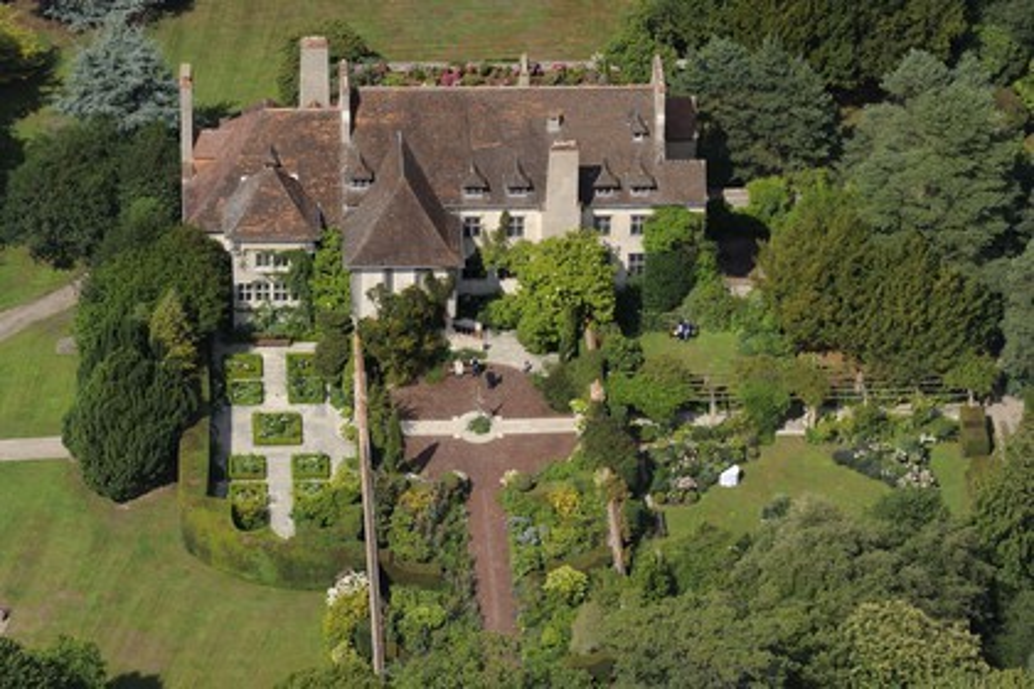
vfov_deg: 8.3
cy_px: 344
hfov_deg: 12.5
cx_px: 517
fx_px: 4739
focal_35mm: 165
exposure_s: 1/1000
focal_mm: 165
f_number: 8
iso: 400
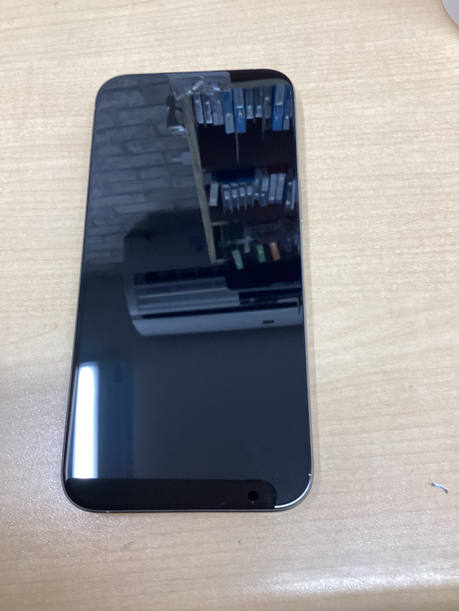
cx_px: 230
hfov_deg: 45.4
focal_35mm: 31
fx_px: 548
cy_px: 306
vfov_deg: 58.4
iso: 100
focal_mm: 3.3
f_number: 2.4
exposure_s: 1/60
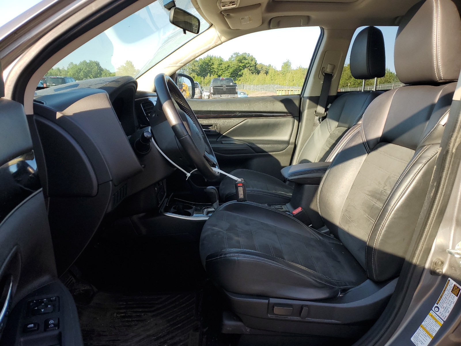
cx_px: 230
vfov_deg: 53.1
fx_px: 346
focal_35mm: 26
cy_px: 173
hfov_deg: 67.3
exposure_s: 1/556
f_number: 1.5
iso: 50
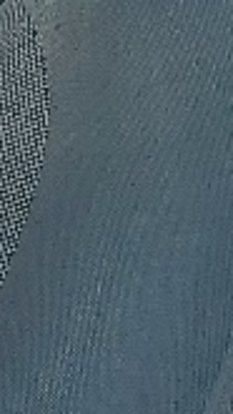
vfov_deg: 7.8
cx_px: -1055
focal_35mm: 275
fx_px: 3016
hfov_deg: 3.8
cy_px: 459
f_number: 1.5
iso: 50
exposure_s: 1/556
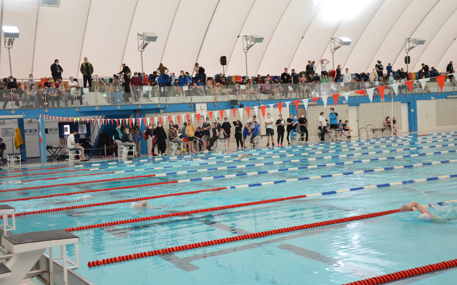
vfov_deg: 26.3
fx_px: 610
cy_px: 148
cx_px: 228
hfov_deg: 41.1
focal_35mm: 49
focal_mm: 32
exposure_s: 1/100
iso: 400
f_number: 5
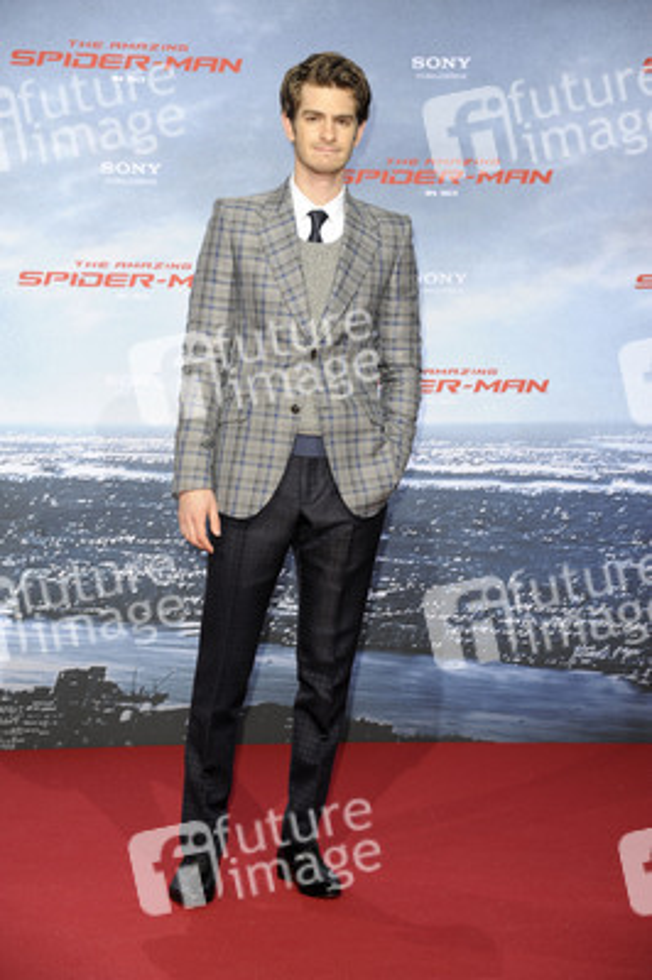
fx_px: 2503
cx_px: 326
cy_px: 490
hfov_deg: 14.8
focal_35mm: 92
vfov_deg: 22.2
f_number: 5.6
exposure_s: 1/160
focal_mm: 92
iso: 640
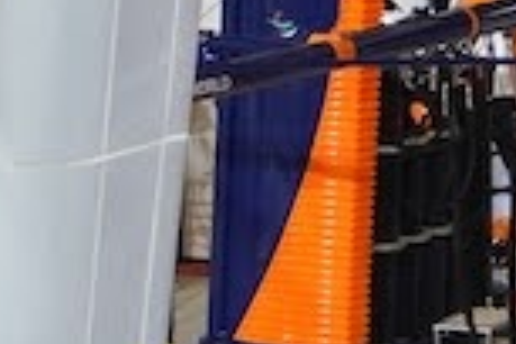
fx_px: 11810
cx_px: 1443
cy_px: 172
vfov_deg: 1.7
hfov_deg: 2.5
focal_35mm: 824
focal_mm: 105
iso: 640
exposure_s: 1/160
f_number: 4
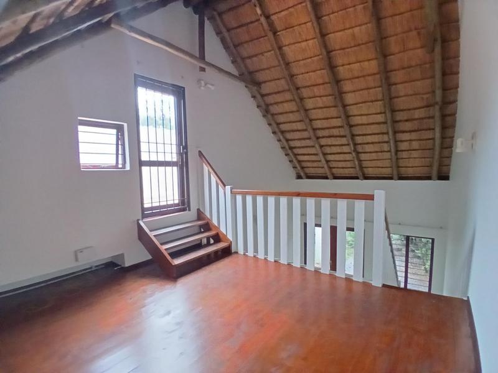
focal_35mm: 17
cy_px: 186
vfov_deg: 74.7
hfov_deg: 91.0
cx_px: 249
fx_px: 245
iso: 800
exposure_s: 1/14.3
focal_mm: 1.4
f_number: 2.2
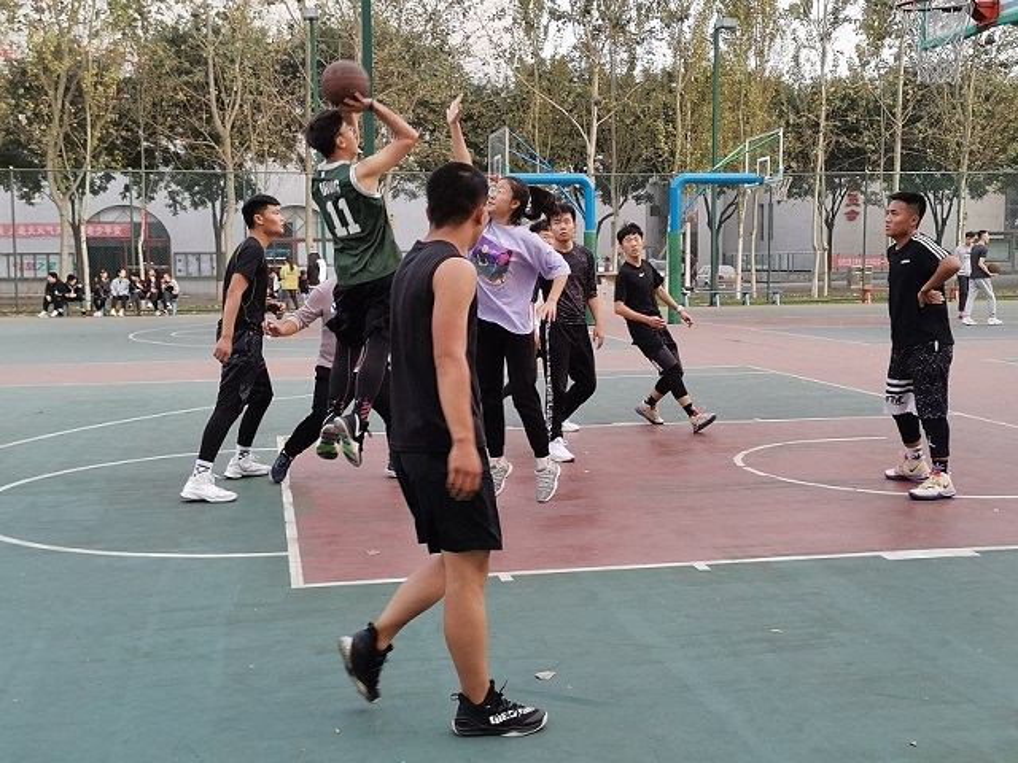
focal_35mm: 44
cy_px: 382
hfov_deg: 42.9
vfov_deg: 32.9
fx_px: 1294
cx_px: 509
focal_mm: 4.75
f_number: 1.8
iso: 50
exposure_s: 1/133
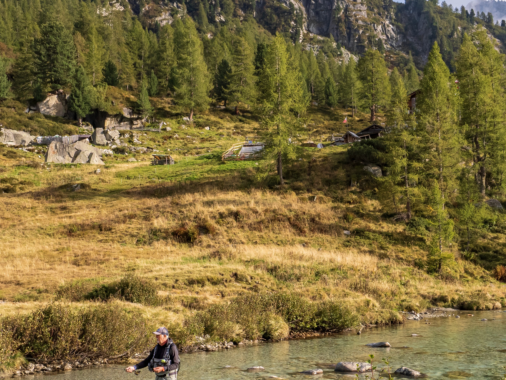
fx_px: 658
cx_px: 305
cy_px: 230
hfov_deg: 41.9
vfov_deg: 32.1
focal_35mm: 45
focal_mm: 12
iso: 320
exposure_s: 1/1000
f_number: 5
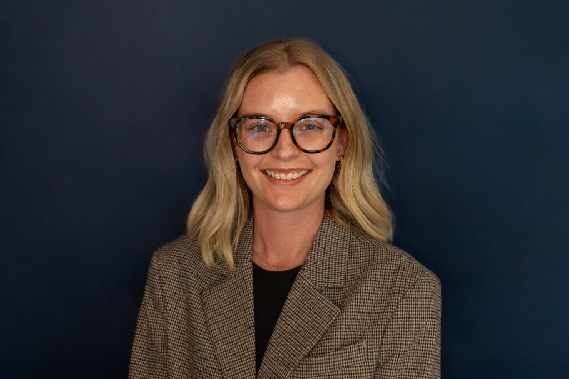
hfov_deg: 36.2
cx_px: 284
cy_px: 190
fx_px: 869
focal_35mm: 55
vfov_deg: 24.6
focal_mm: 55
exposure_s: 1/160
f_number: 7.1
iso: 4000
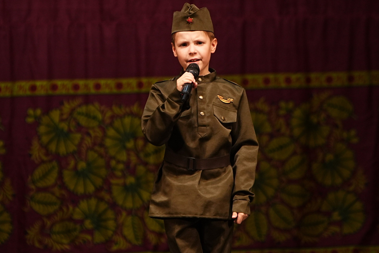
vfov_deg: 3.3
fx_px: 4432
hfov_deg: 4.9
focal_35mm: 421
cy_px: 114
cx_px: 158
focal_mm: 200
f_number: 3.2
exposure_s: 1/400
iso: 1600
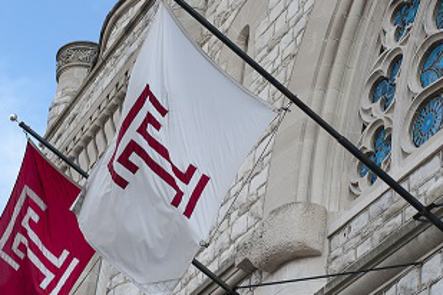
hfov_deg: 21.0
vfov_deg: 14.1
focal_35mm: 97
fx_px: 1194
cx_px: 195
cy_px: 181
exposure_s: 1/200
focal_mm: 50
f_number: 7.1
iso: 100
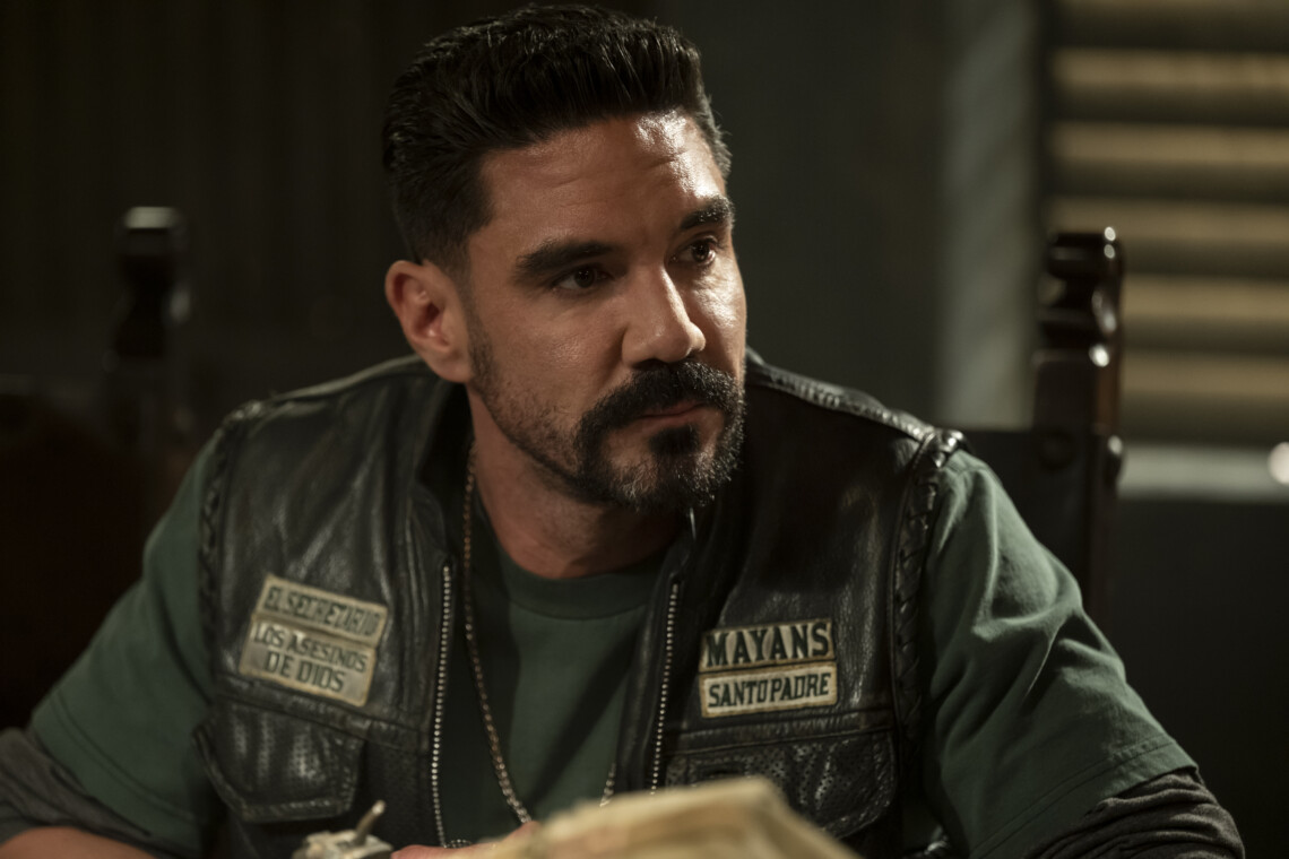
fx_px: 4833
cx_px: 644
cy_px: 430
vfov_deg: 10.2
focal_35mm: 135
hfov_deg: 15.2
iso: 3200
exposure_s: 1/100
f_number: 2.8
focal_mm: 135
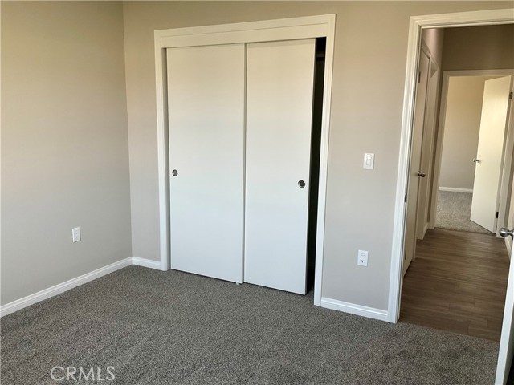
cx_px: 257
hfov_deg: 61.7
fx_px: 431
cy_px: 192
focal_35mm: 29
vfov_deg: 48.2
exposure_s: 1/120
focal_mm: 3
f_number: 1.8
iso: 50
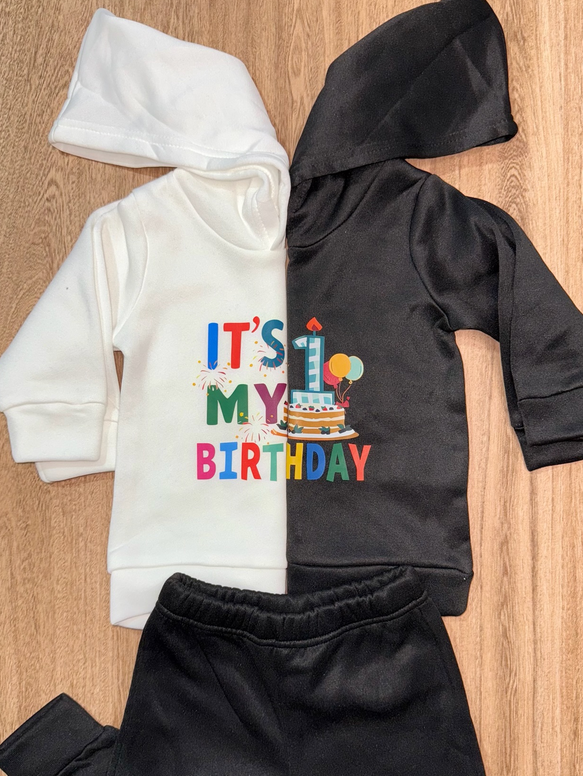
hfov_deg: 46.8
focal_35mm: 30
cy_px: 425
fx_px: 674
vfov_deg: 59.8
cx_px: 277
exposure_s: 1/57
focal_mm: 6.76
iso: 100
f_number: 1.78
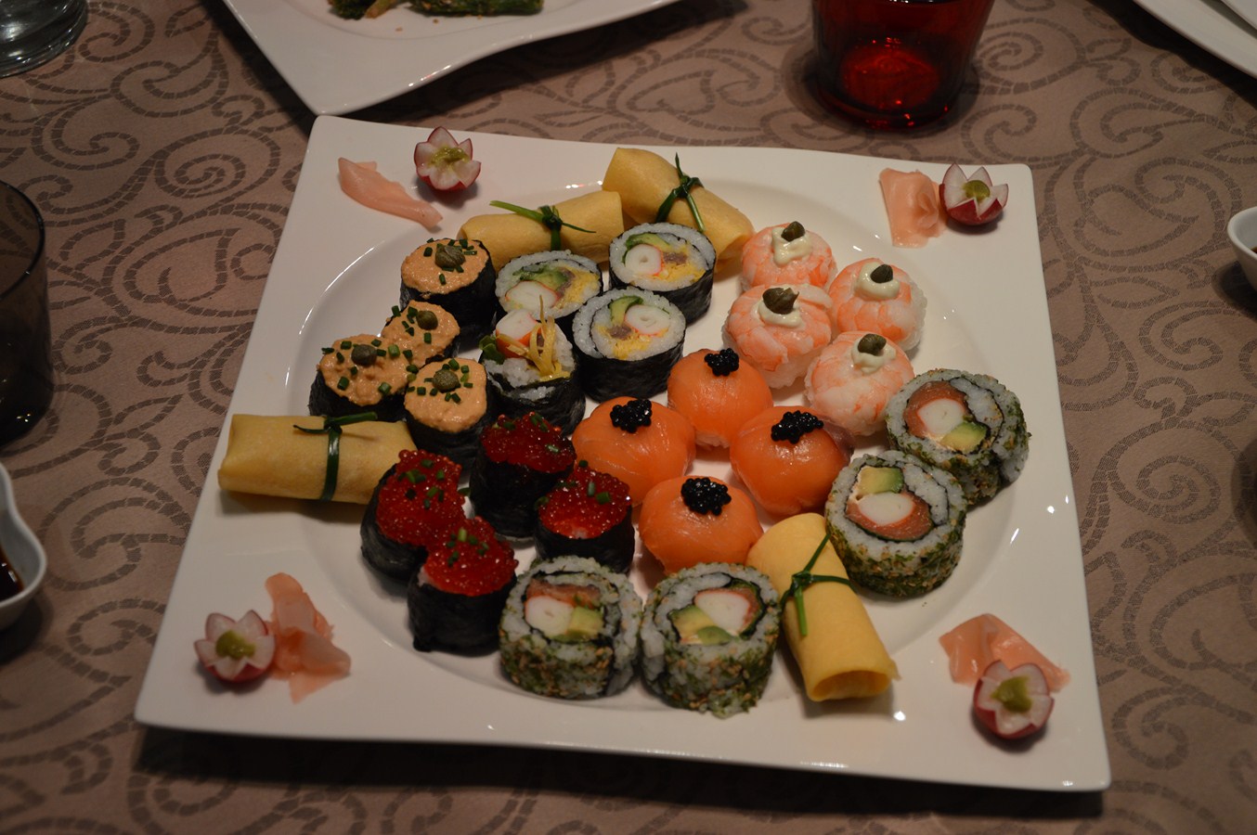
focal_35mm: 52
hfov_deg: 37.9
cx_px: 628
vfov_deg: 25.7
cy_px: 418
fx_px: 1831
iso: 400
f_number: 4.5
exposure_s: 1/80
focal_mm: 35
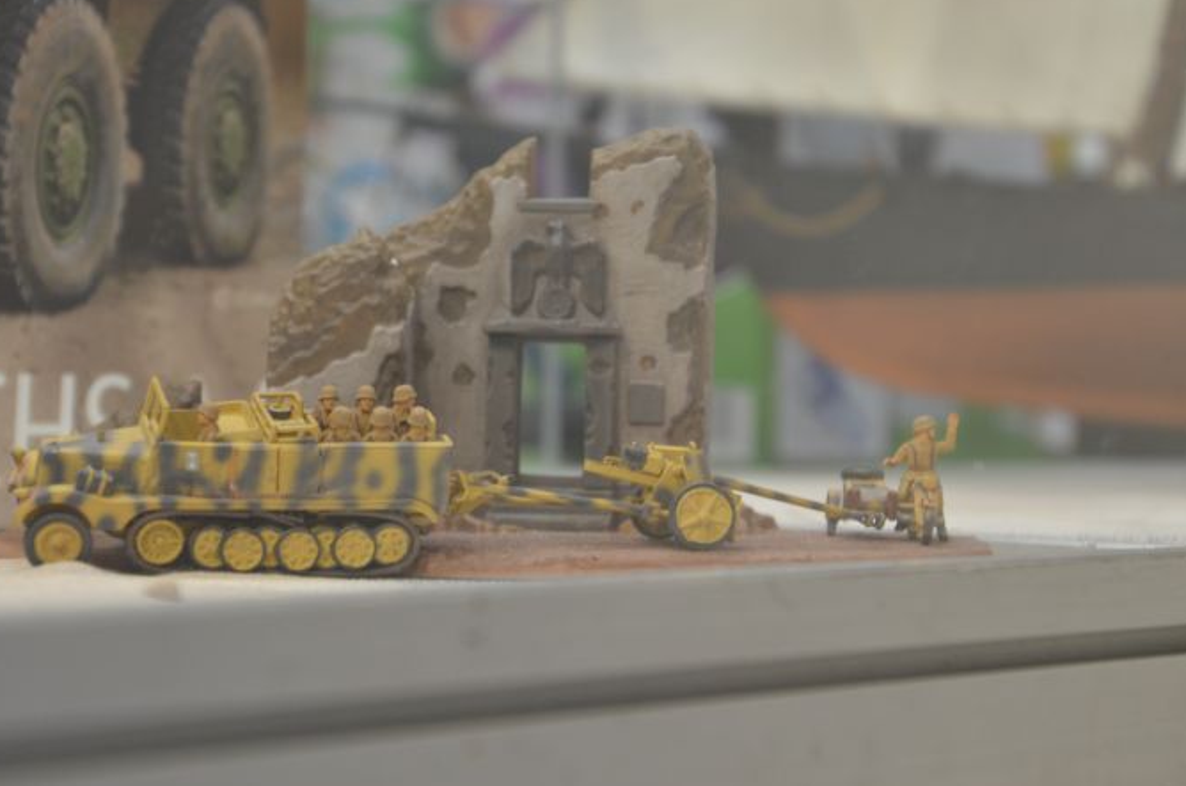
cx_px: 435
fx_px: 3322
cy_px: 403
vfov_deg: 13.5
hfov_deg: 20.2
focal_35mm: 101
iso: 400
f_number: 4.8
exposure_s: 1/80
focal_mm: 50
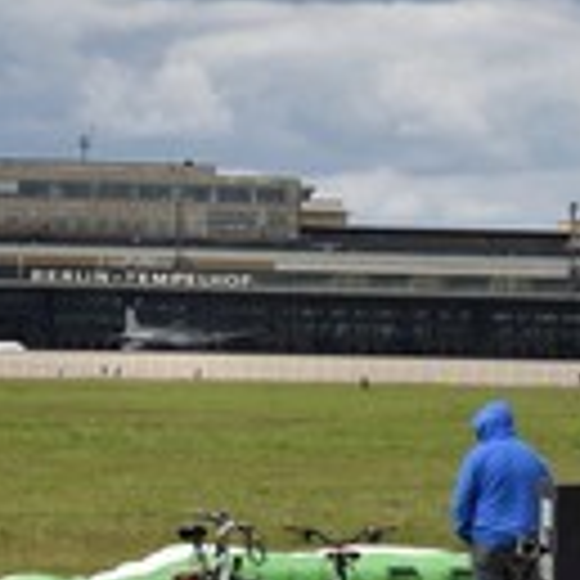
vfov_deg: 7.4
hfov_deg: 7.4
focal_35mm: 236
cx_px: 135
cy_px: 184
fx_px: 4474
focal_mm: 85
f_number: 13
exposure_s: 1/640
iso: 800
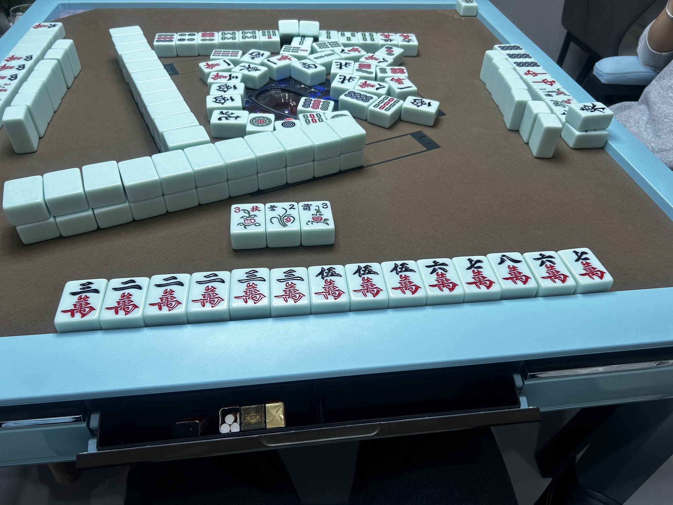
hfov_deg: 67.3
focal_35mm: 26
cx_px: 336
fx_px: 505
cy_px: 252
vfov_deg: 53.1
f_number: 1.5
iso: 32
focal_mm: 5.7
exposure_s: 1/100
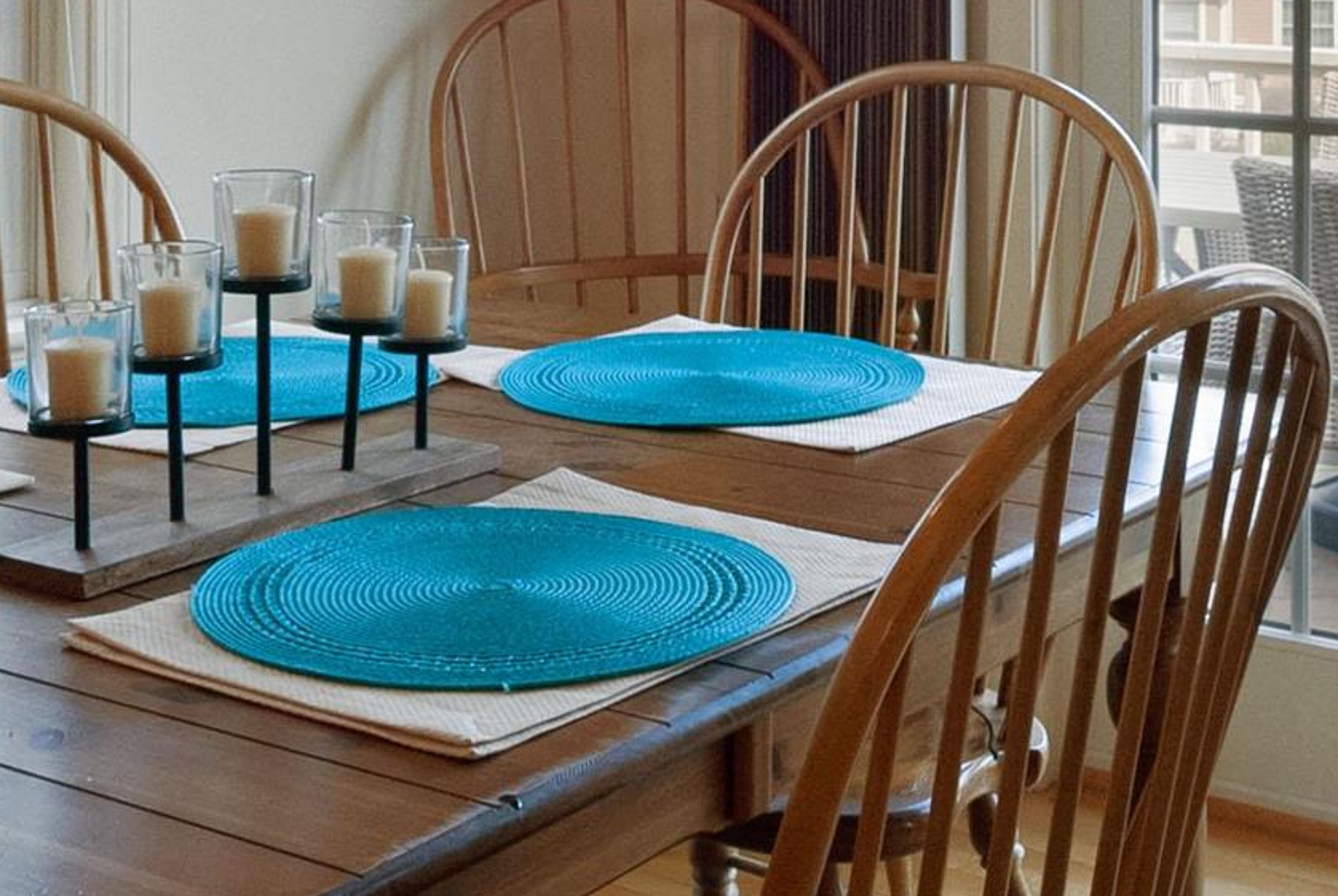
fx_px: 2456
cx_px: 701
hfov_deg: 30.5
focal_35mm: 66
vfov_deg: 19.5
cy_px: -161
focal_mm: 12
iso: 200
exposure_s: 1/20
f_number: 8
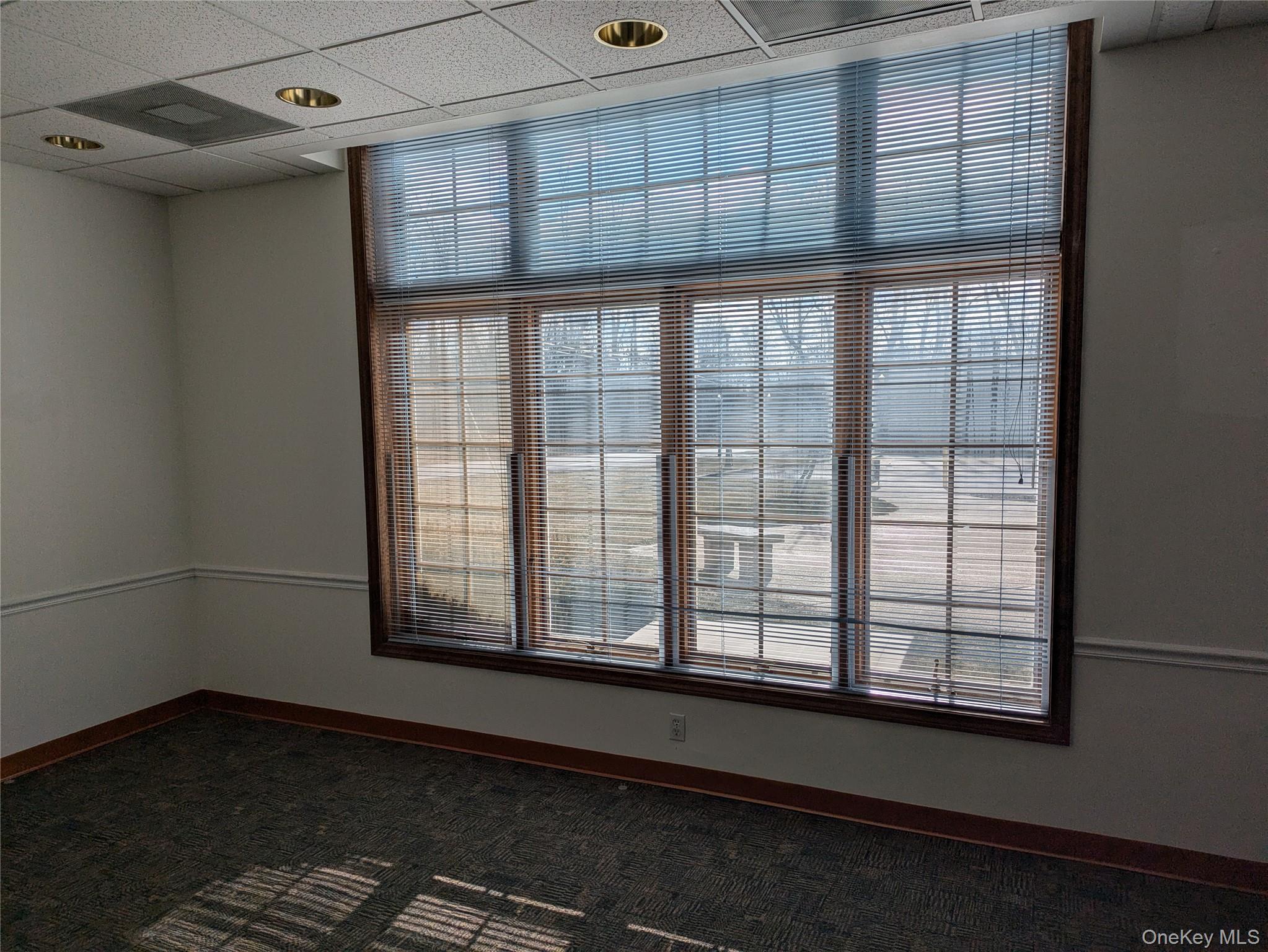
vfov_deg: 54.9
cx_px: 634
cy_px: 476
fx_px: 916
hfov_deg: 69.4
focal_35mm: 25
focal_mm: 5.43
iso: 38
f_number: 1.89
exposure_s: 1/2538
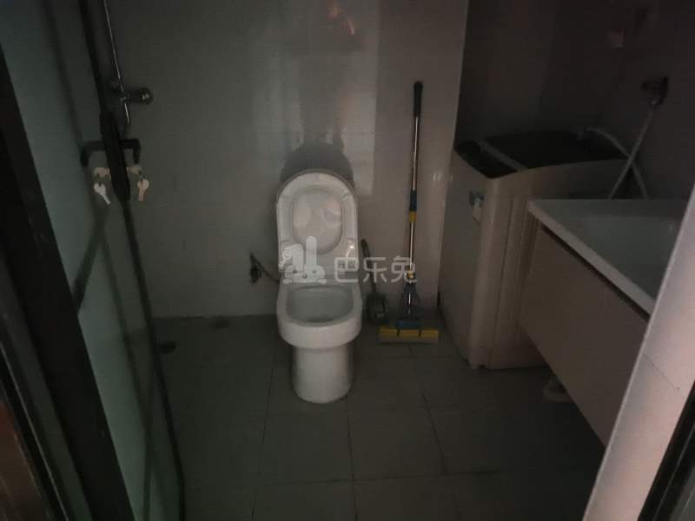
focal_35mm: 23
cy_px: 260
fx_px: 462
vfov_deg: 58.9
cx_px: 348
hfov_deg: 73.9
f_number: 1.57
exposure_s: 1/14.3
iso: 29362
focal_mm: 6.54
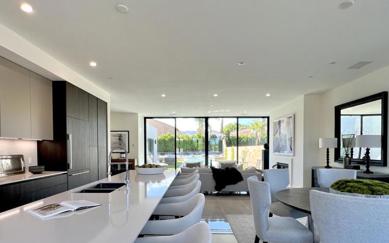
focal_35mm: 19
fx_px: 201
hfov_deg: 88.0
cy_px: 156
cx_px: 191
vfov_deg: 61.1
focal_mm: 1.57
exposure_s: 1/134
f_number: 1.8
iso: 32
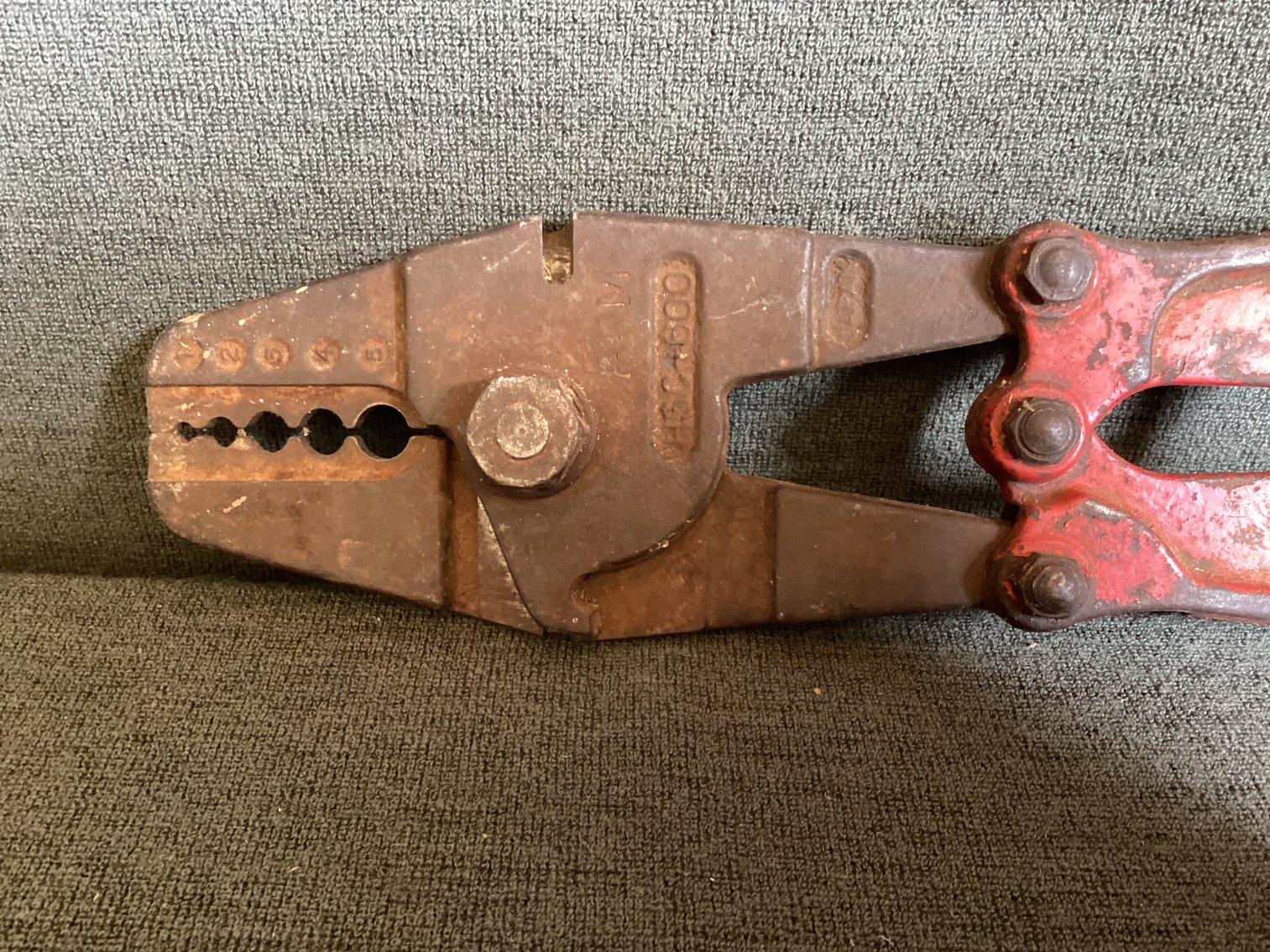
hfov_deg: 58.3
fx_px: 1137
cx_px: 635
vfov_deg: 45.4
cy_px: 476
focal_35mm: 31
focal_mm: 3.3
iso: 400
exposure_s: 1/25
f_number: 2.4
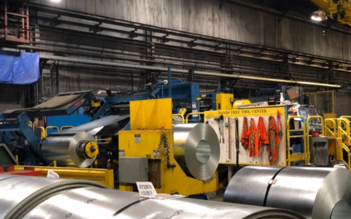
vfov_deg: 23.1
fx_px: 536
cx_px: 176
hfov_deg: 36.3
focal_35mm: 56
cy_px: 131
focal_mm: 6
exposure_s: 1/30
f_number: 2.4
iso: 125
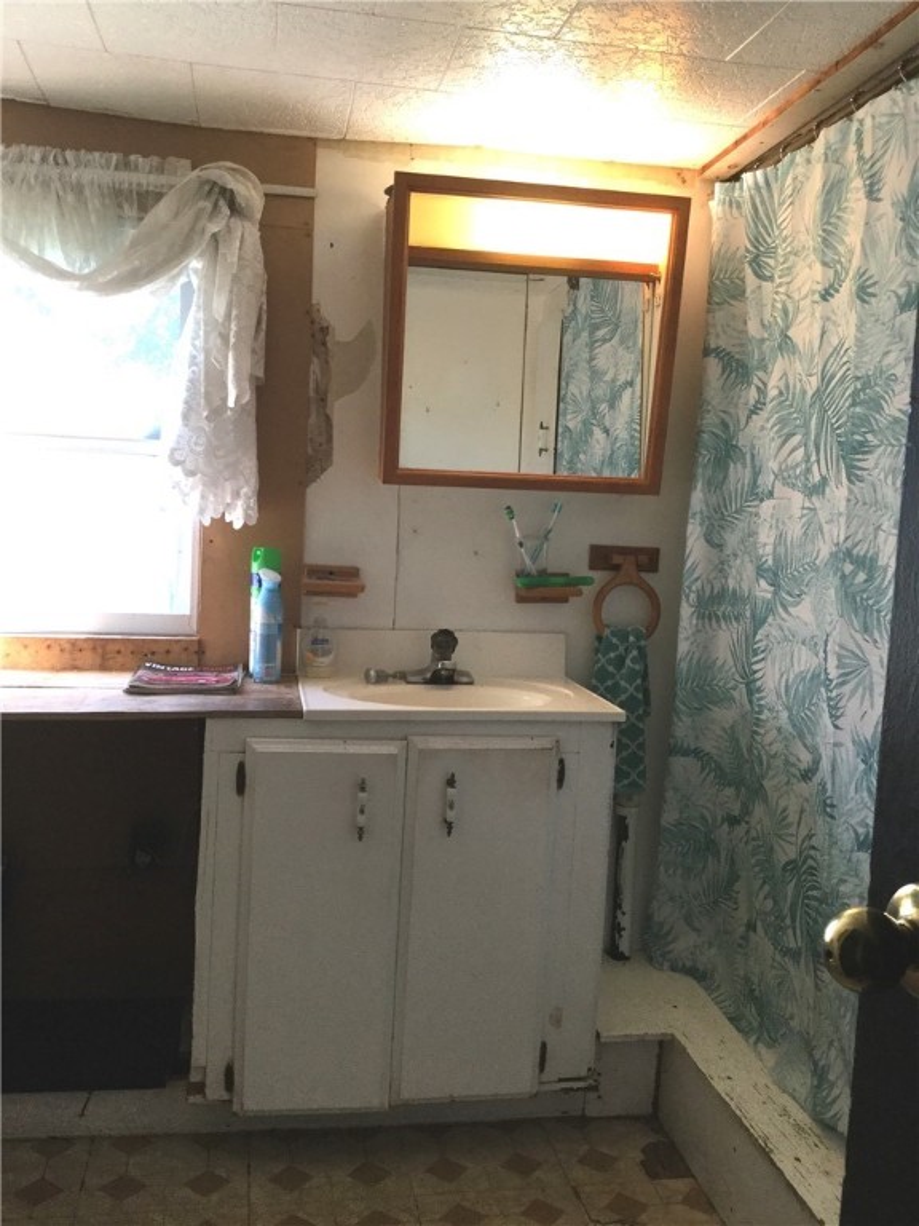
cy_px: 613
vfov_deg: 58.4
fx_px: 1097
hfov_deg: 45.4
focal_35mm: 31
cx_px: 460
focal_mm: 3.3
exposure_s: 1/30
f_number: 2.4
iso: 32
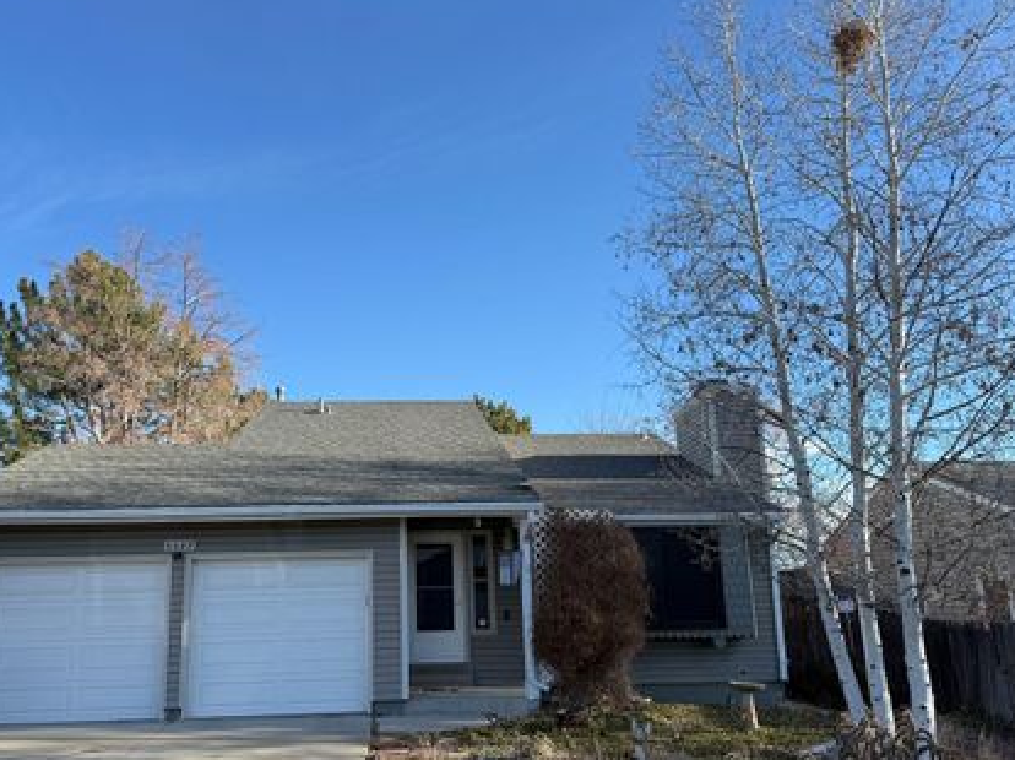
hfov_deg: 61.5
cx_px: 444
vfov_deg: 48.0
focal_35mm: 29
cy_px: 438
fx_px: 850
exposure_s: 1/1770
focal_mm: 6.76
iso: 80
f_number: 1.78
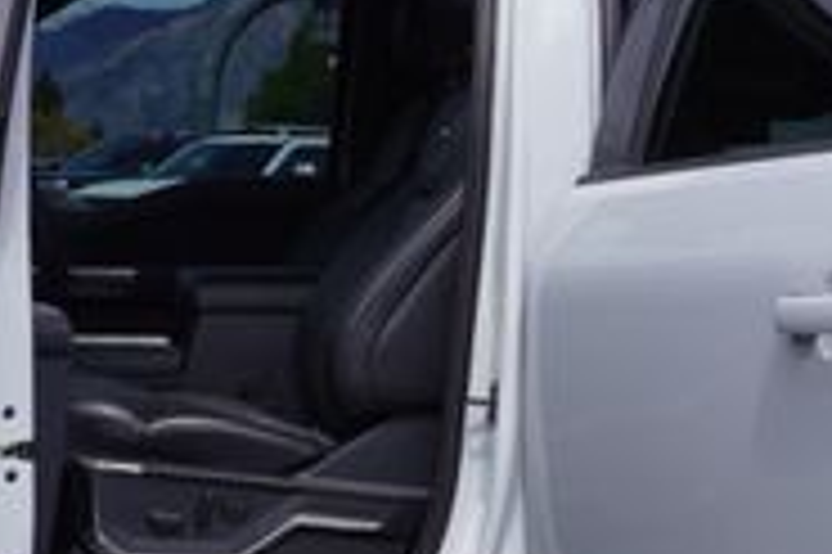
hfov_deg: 19.1
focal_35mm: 104
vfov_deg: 13.0
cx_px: -4
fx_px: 2401
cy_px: 504
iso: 100
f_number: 10
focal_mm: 20
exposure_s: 1/160
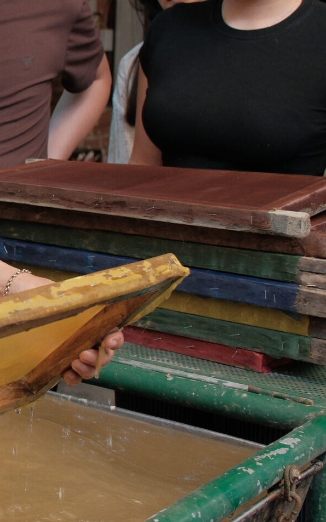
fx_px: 1208
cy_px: 176
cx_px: -231
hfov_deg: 13.9
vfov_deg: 24.2
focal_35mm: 85
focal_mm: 20.4
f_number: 3.6
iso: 500
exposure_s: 1/100
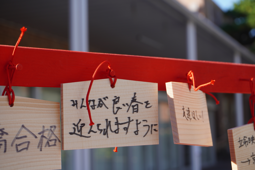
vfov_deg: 18.2
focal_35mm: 75
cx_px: 128
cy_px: 85
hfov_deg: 27.0
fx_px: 531
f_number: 7.1
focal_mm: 50
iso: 100
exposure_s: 1/125
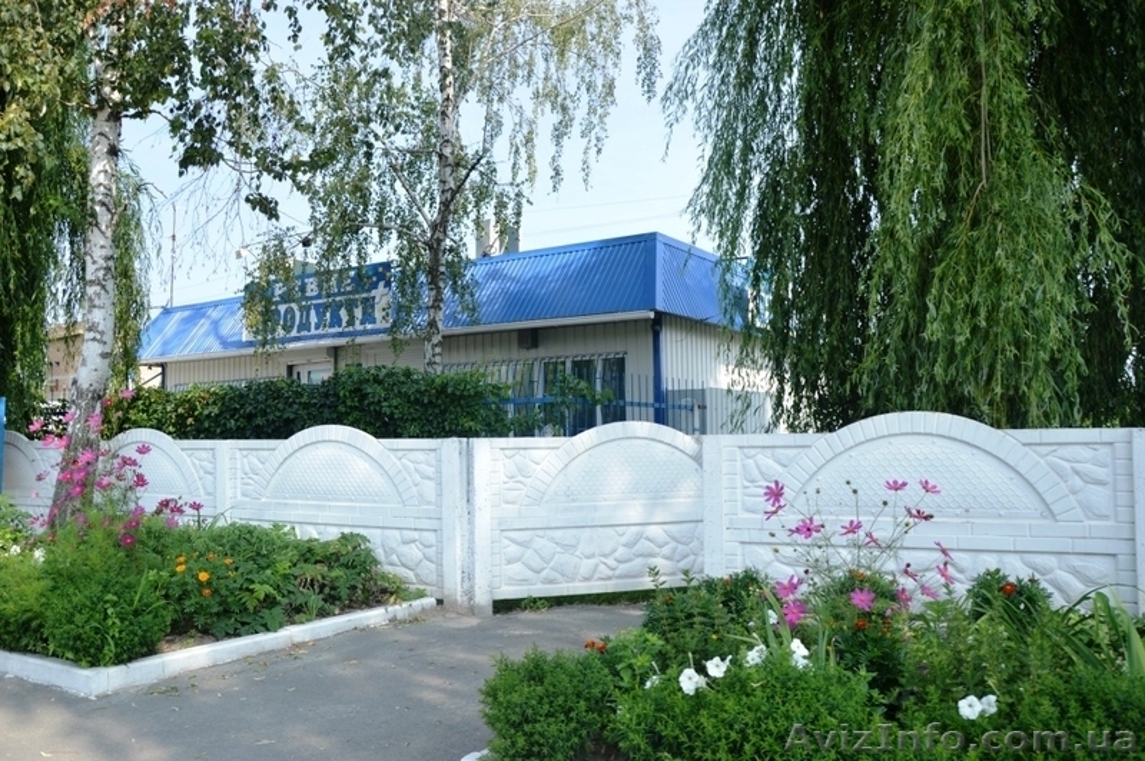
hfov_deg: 67.4
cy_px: 380
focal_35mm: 27
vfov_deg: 47.9
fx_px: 858
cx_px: 572
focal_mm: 18
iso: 100
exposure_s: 1/200
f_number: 7.1
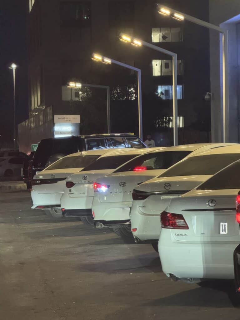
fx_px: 1109
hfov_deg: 12.3
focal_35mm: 120
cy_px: 160
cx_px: 120
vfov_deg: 16.4
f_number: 2.8
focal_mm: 15.66
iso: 1250
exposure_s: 1/30
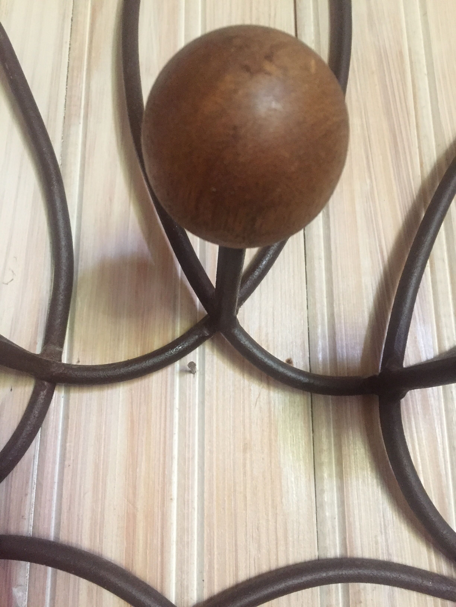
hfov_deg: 48.2
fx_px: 509
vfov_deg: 61.7
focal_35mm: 29
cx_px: 228
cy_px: 304
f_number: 2.2
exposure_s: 1/17
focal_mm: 4.15
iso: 320
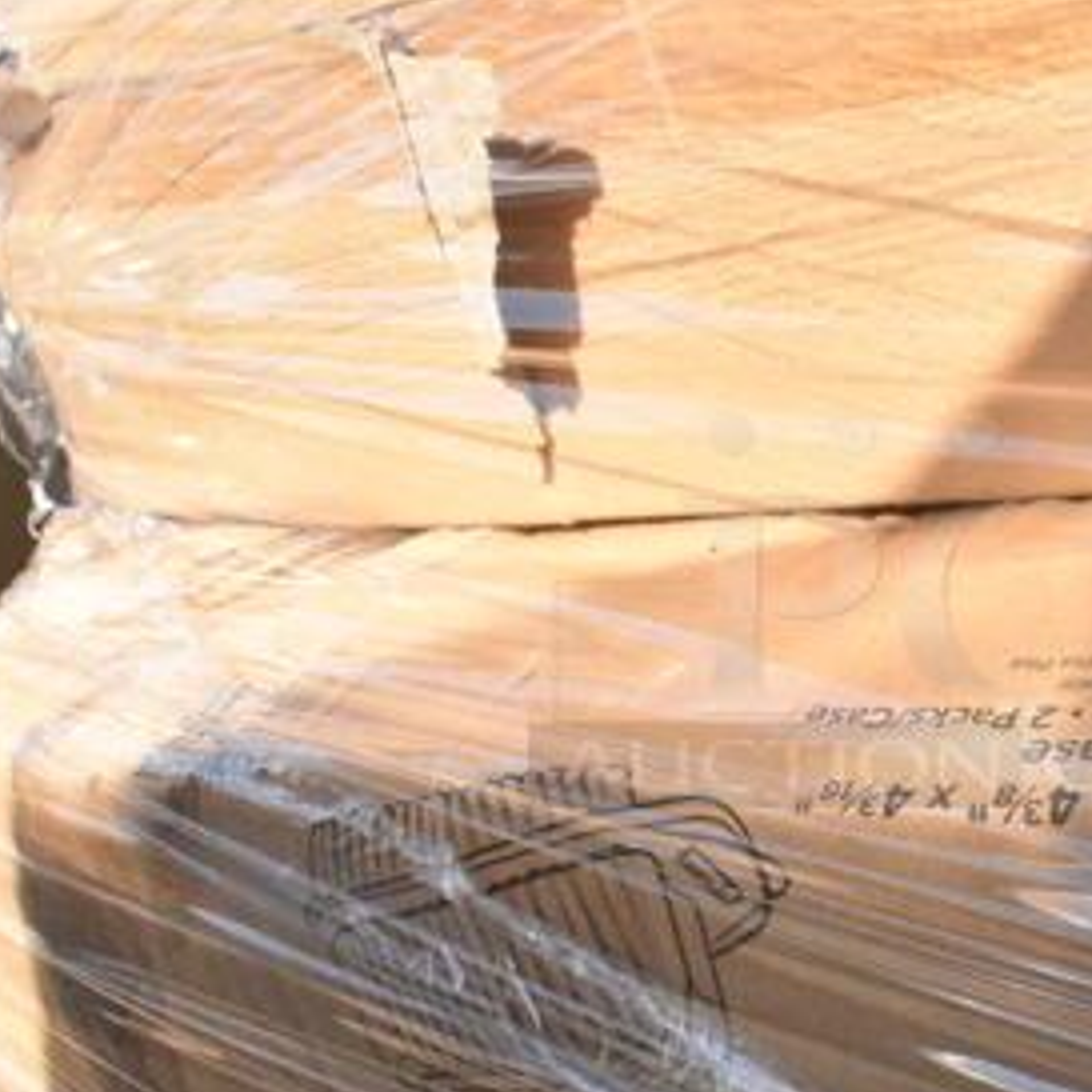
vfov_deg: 30.0
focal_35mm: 57
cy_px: 596
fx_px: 2034
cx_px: 976
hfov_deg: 28.9
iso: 6400
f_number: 18
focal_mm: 20
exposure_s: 1/1250
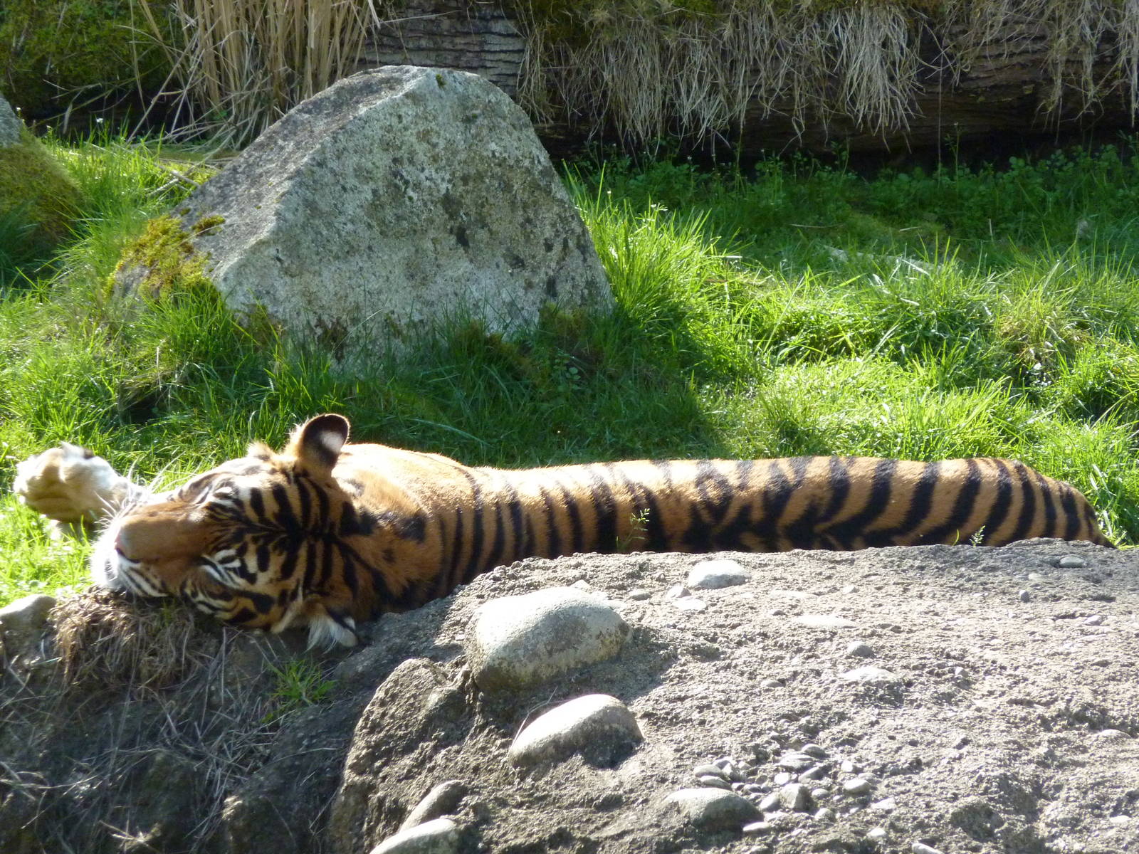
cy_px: 427
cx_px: 570
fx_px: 9147
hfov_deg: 7.1
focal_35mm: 278
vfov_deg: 5.3
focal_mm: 45.7
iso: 400
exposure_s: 1/400
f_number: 4.8
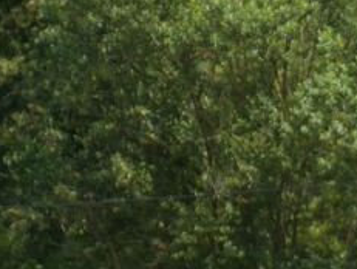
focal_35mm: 894
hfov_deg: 2.2
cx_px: 672
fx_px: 9234
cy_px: 417
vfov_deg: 1.7
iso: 200
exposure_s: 1/500
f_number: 5.4
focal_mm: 97
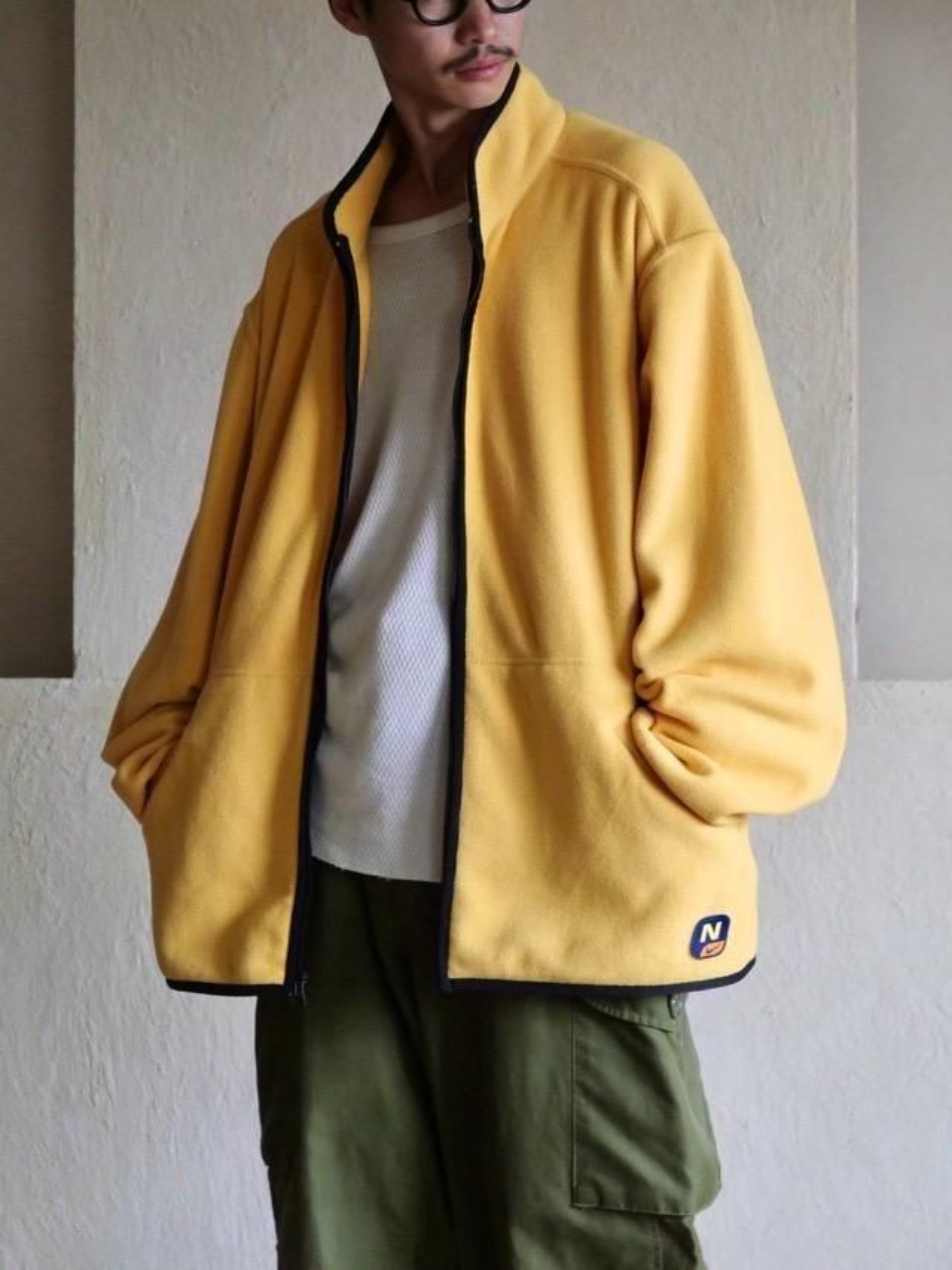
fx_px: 3519
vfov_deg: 20.4
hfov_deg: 15.4
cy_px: 635
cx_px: 476
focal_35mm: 96
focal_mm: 48
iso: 3200
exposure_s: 1/60
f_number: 3.9
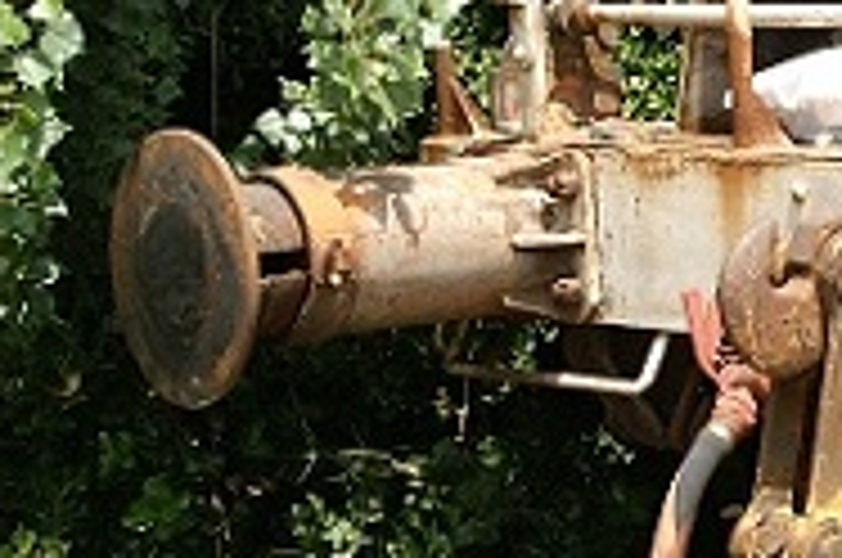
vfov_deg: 8.9
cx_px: 1222
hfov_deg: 12.9
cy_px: -4
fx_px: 3549
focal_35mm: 152
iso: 200
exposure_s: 1/125
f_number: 9
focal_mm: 28
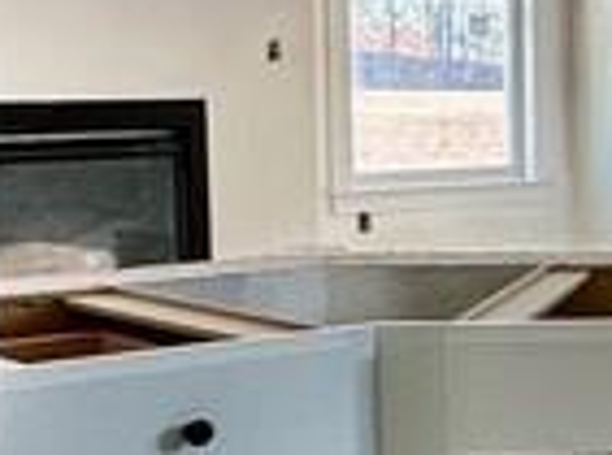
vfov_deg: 14.4
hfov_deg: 15.1
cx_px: 1267
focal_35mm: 102
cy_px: 186
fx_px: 1799
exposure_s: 1/99
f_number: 2.2
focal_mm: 2.22
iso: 64
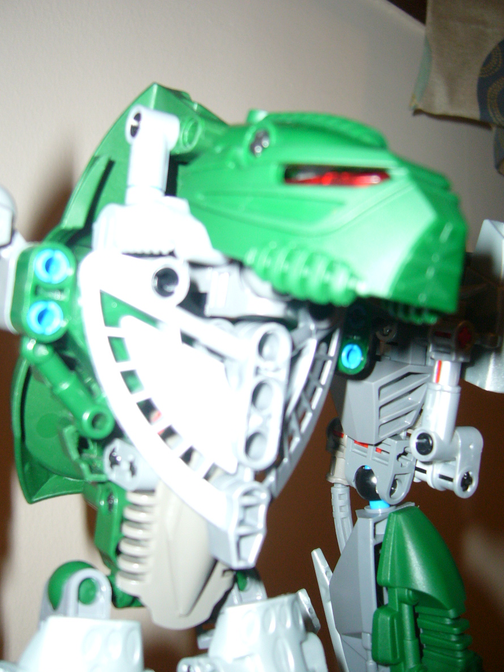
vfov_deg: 49.0
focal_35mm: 38
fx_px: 738
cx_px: 236
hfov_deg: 37.7
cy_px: 340
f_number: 2.8
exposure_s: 1/30
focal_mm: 5.8
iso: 100
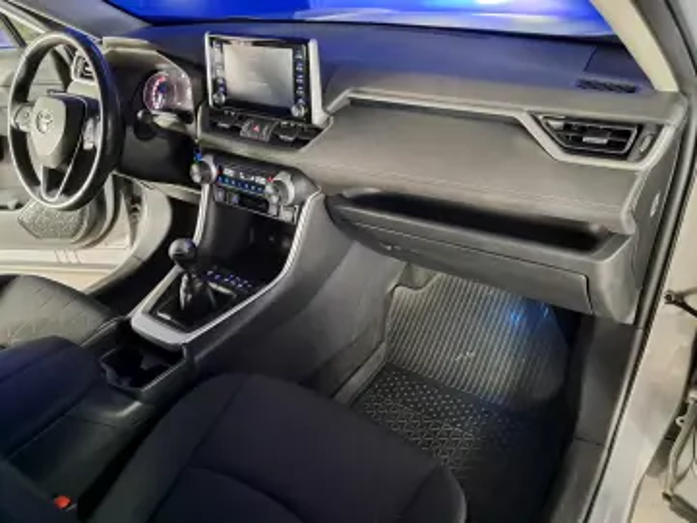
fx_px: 544
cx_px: 348
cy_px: 262
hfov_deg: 65.3
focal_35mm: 27
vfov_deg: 51.4
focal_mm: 4
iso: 1250
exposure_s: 1/20
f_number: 1.8
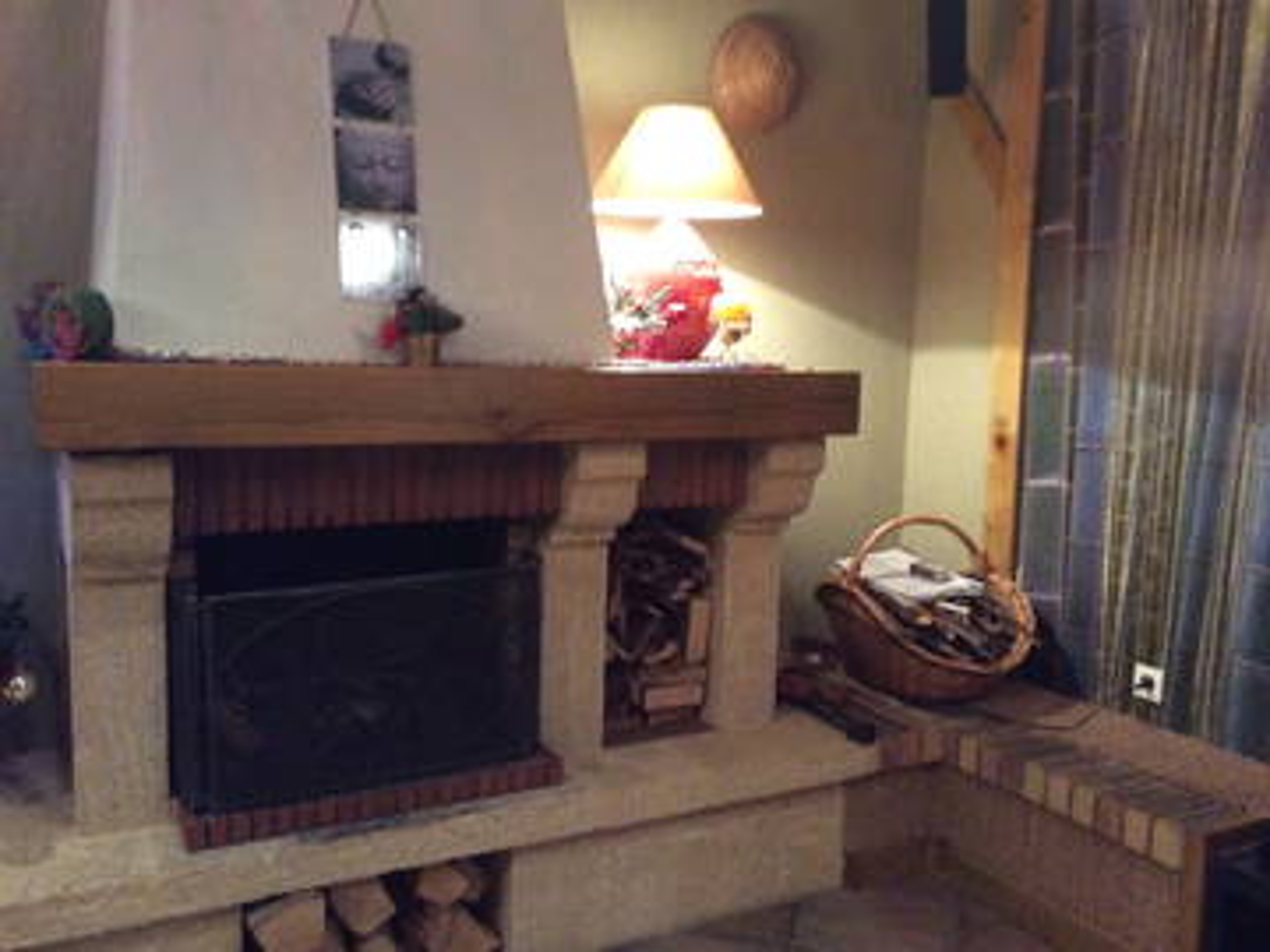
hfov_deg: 56.8
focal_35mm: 32
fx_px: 1174
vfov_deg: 44.2
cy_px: 476
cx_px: 635
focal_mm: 3.3
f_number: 2.4
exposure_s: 1/17
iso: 400
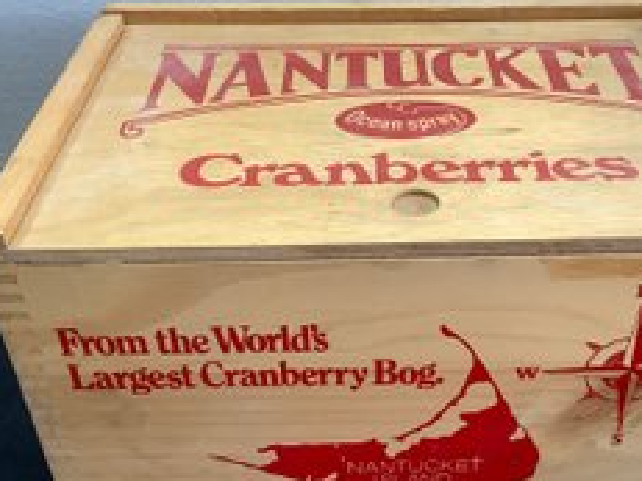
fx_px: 853
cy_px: 266
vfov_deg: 31.5
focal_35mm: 46
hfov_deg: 40.9
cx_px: 404
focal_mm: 3.3
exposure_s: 1/60
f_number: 2.4
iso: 160
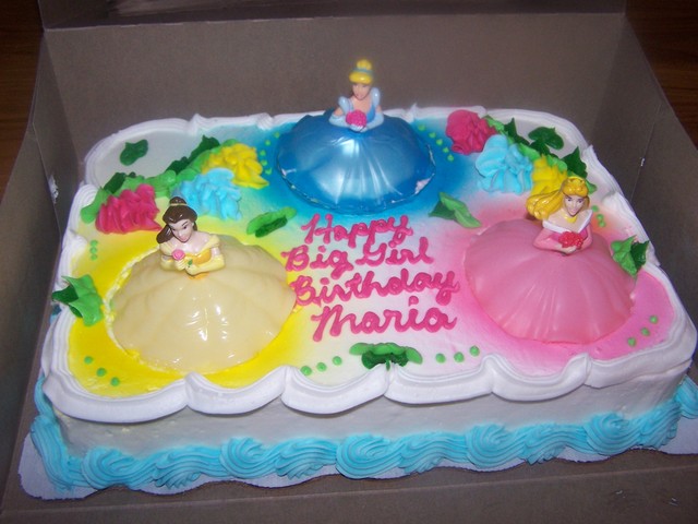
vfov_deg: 37.7
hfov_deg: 49.0
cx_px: 349
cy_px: 262
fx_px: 766
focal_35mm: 38
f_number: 2.8
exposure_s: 1/60
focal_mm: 6.3
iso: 140
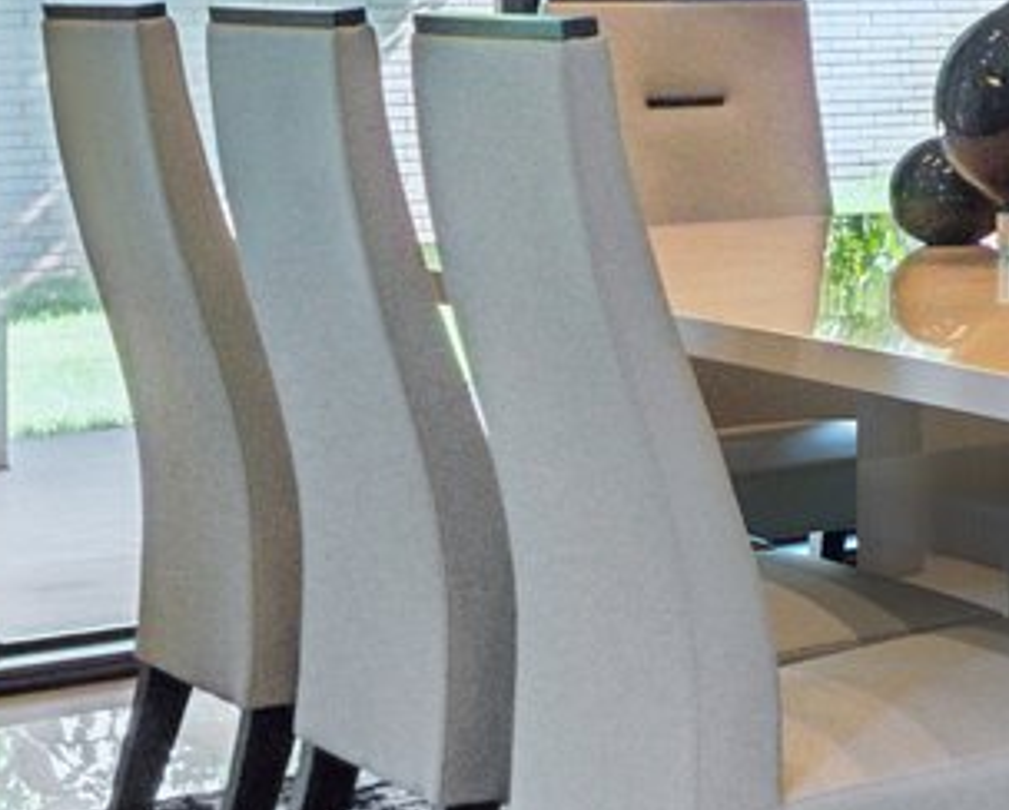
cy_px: 15
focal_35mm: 101
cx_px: 2343
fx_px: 3020
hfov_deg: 14.0
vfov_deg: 15.0
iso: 200
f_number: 8
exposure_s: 1/50
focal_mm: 16
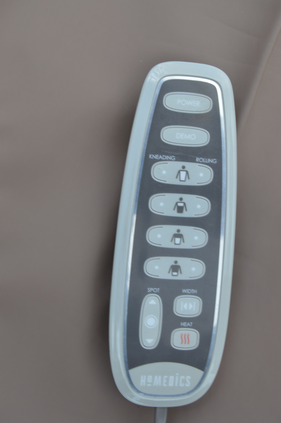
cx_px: 140
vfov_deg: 31.9
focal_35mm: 63
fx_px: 739
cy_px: 212
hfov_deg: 21.5
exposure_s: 1/160
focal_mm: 42
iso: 100
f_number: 8
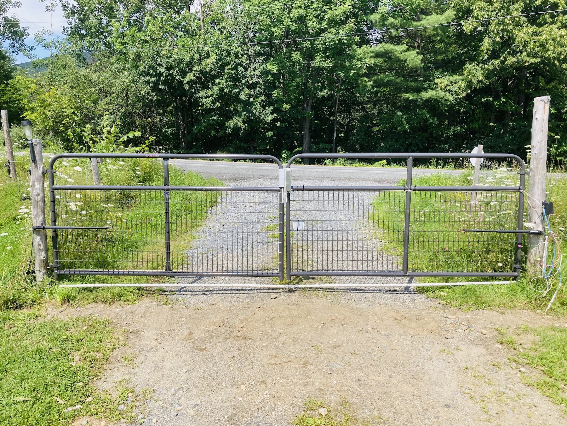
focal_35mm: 28
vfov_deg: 49.7
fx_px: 459
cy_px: 213
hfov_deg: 63.4
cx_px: 284
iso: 20
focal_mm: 3.99
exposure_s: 1/1453
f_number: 1.8
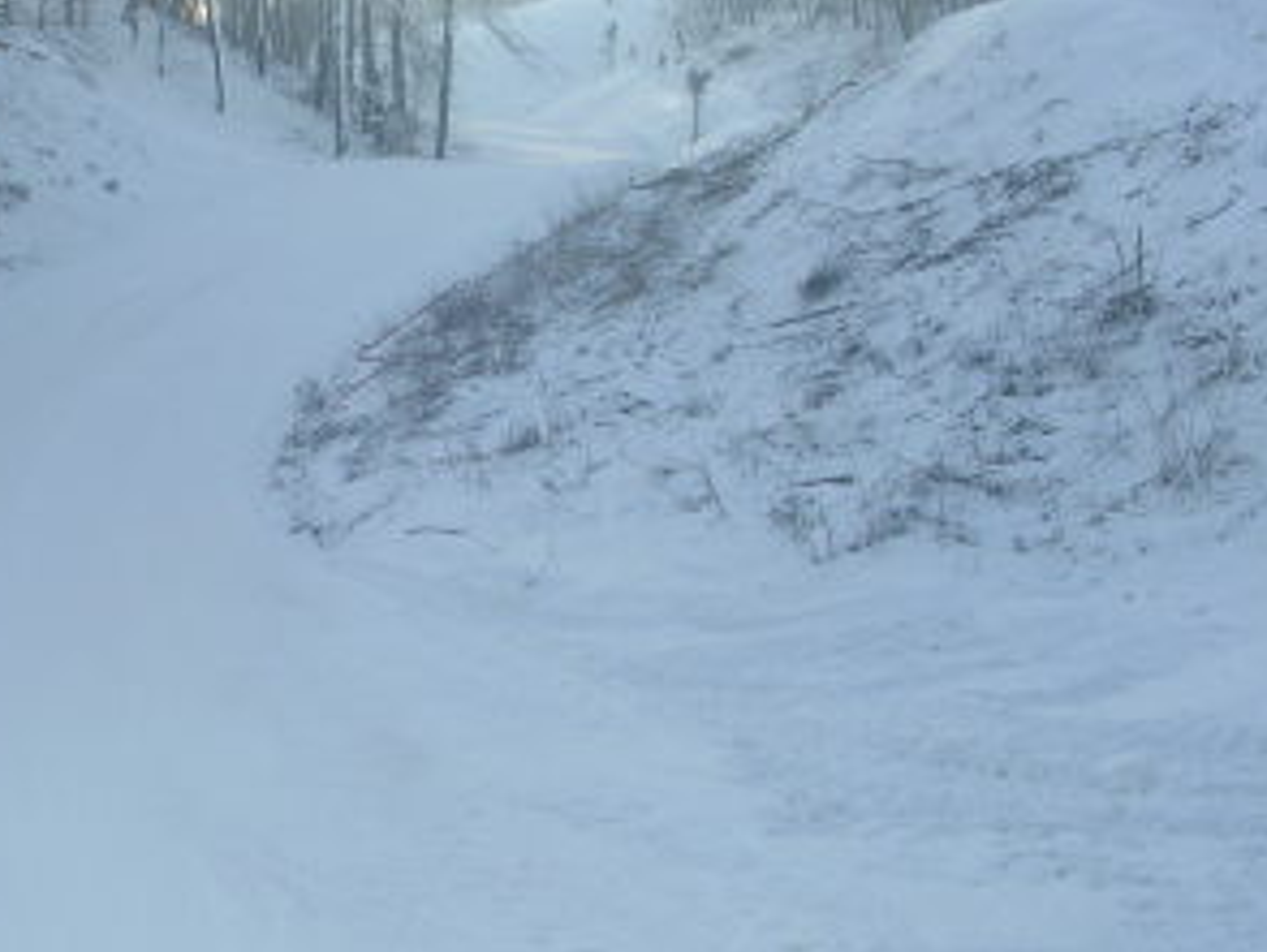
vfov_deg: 23.7
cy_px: 461
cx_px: 284
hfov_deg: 30.5
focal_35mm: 62
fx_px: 2271
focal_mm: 5.8
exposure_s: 1/144
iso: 50
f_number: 5.6
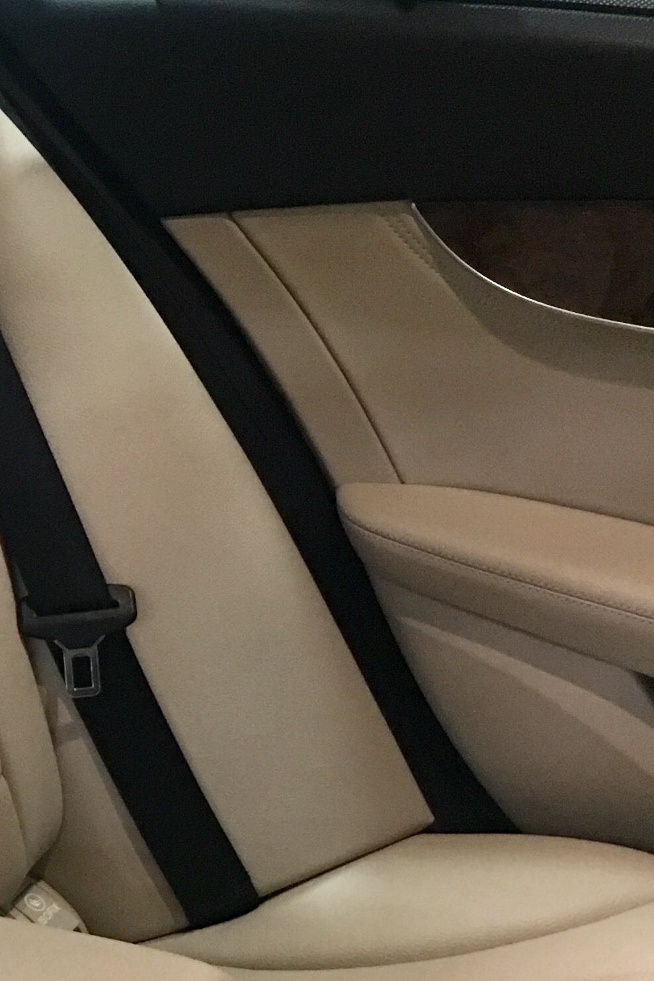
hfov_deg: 15.0
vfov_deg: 24.0
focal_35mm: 82
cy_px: 907
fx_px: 2234
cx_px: -434
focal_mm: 4.15
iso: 125
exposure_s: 1/8
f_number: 2.2
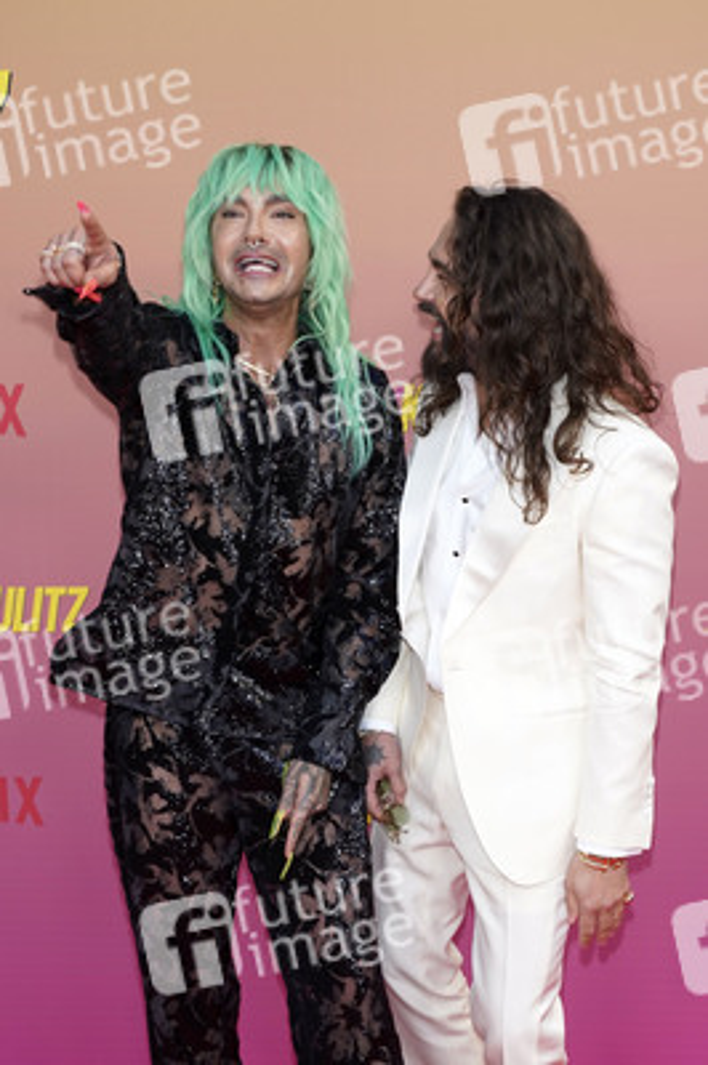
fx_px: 1418
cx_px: 354
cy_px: 532
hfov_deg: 28.0
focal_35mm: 48
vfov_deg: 41.1
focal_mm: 48
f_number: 5.6
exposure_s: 1/160
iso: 320
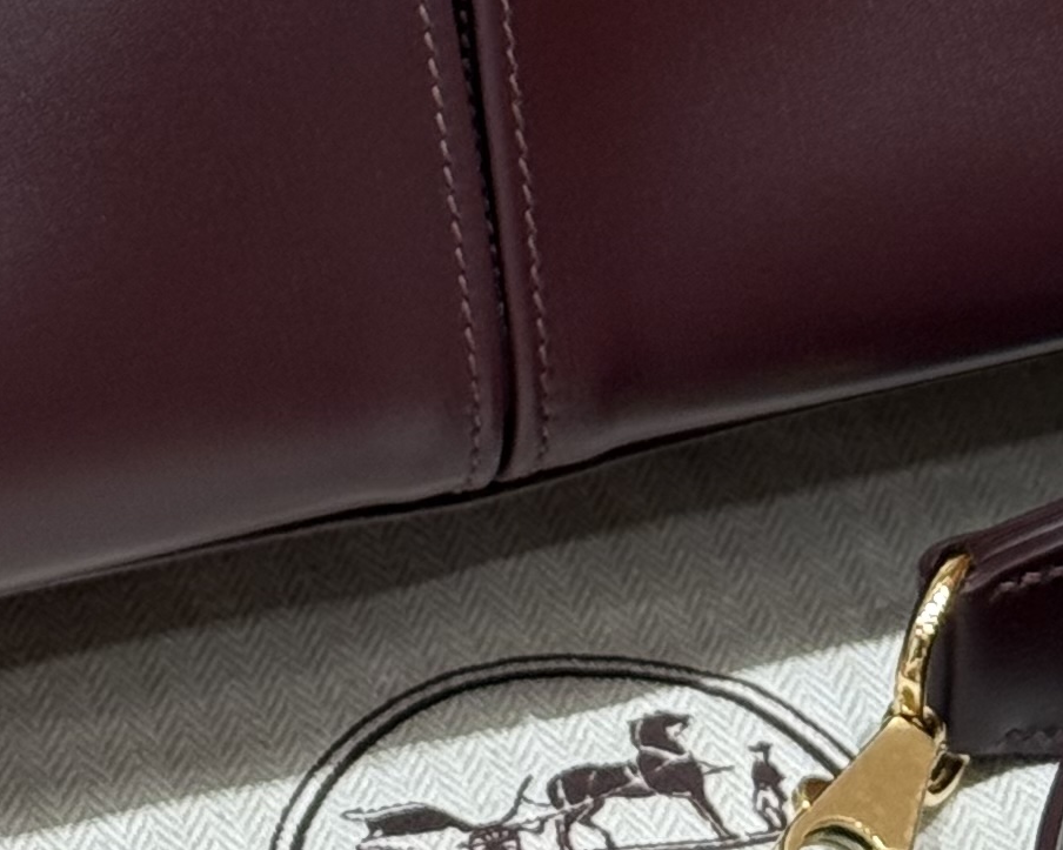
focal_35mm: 209
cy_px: -802
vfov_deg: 7.2
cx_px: 302
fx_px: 6575
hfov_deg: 9.2
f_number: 1.78
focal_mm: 6.76
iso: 100
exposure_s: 1/78
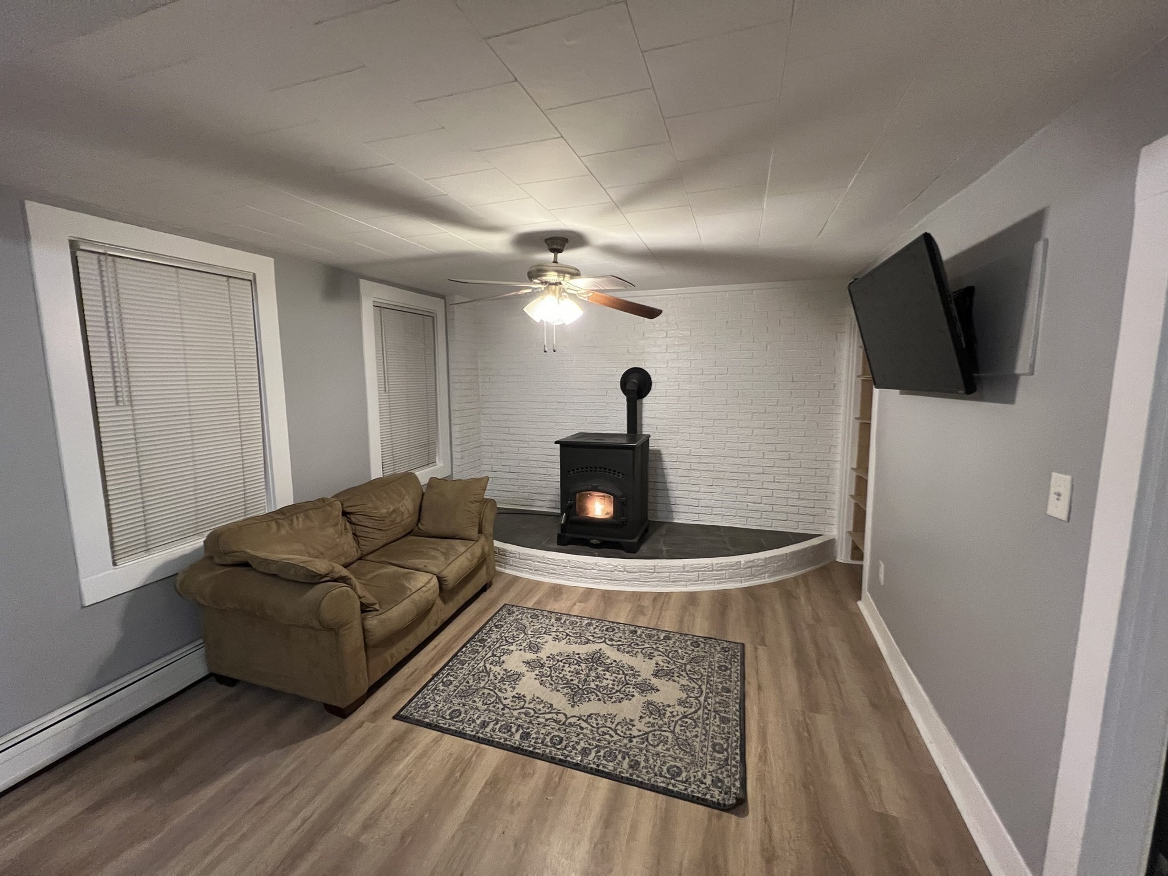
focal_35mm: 13
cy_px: 438
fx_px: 439
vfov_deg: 89.9
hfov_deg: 106.2
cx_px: 584
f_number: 1.8
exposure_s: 1/60
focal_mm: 1.57
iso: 500
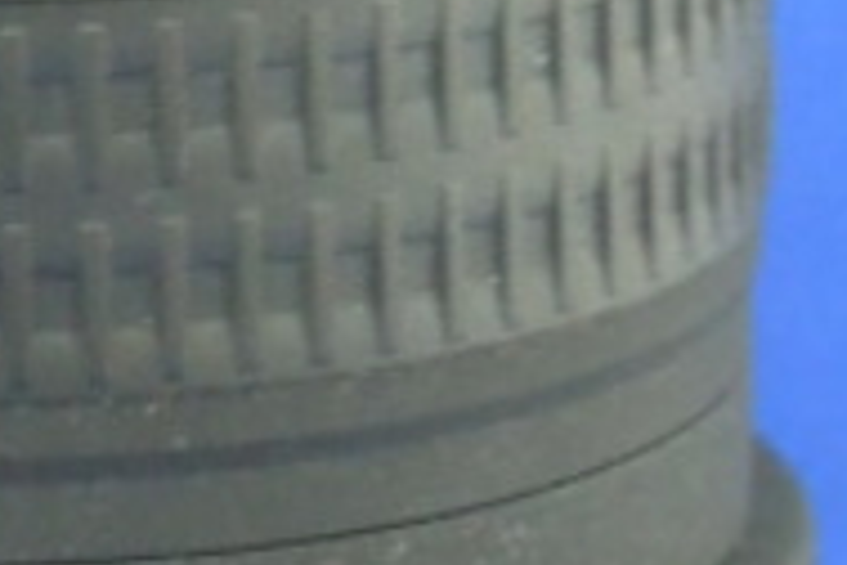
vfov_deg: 4.3
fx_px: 7458
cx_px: -58
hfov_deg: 6.5
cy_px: -359
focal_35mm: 317
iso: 400
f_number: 4
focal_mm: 8.7
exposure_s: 1/13
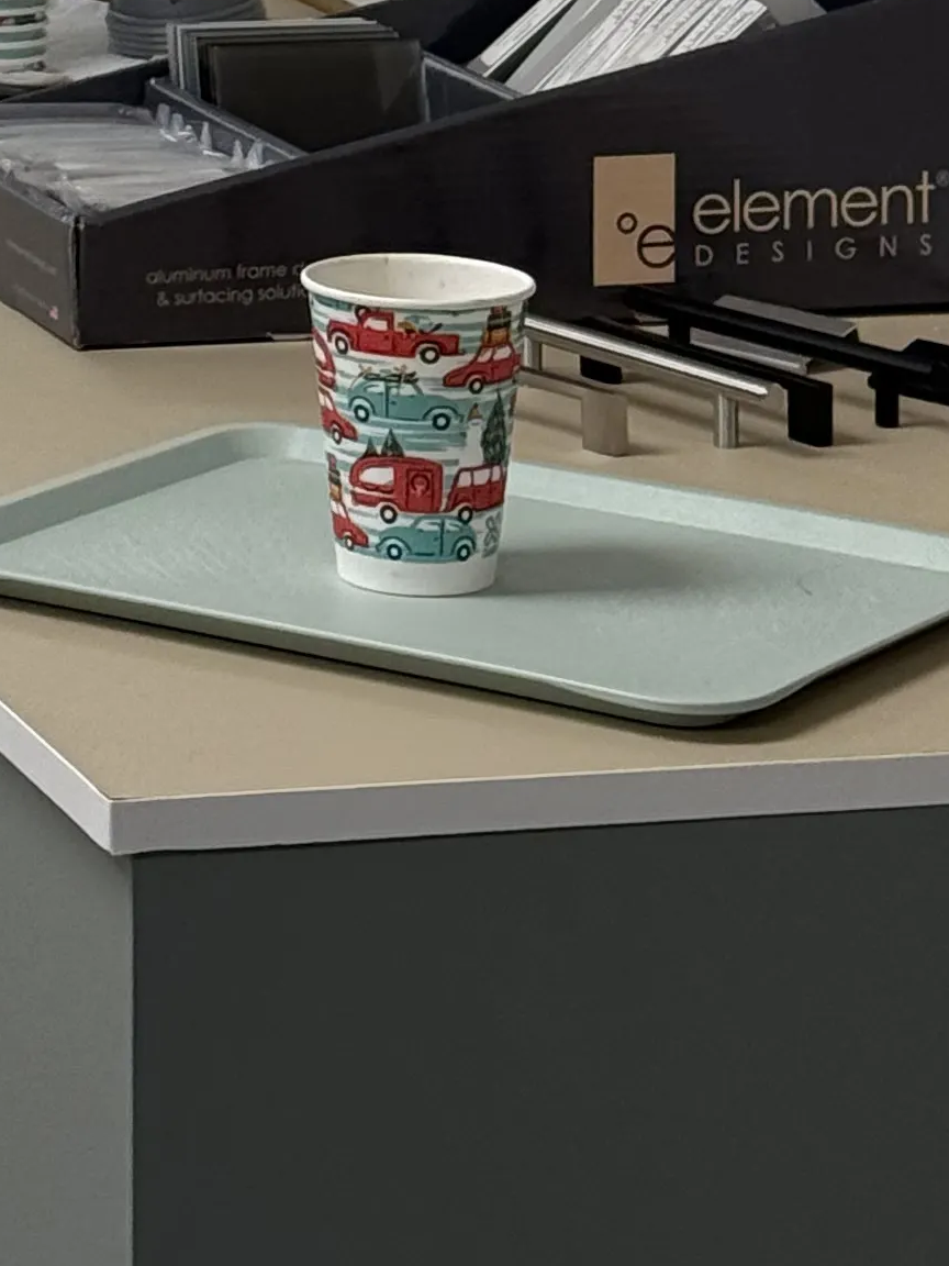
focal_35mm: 168
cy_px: -808
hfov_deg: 8.7
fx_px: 6141
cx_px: -305
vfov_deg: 11.2
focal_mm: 6.76
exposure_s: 1/240
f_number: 1.78
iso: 125
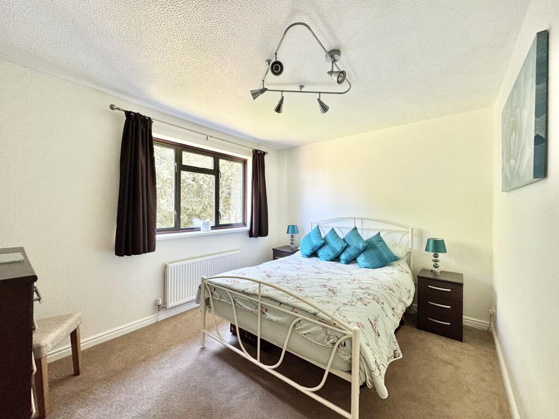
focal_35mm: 14
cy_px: 210
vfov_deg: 85.7
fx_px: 226
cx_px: 280
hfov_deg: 102.1
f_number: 2.2
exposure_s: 1/99
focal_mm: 2.22
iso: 200
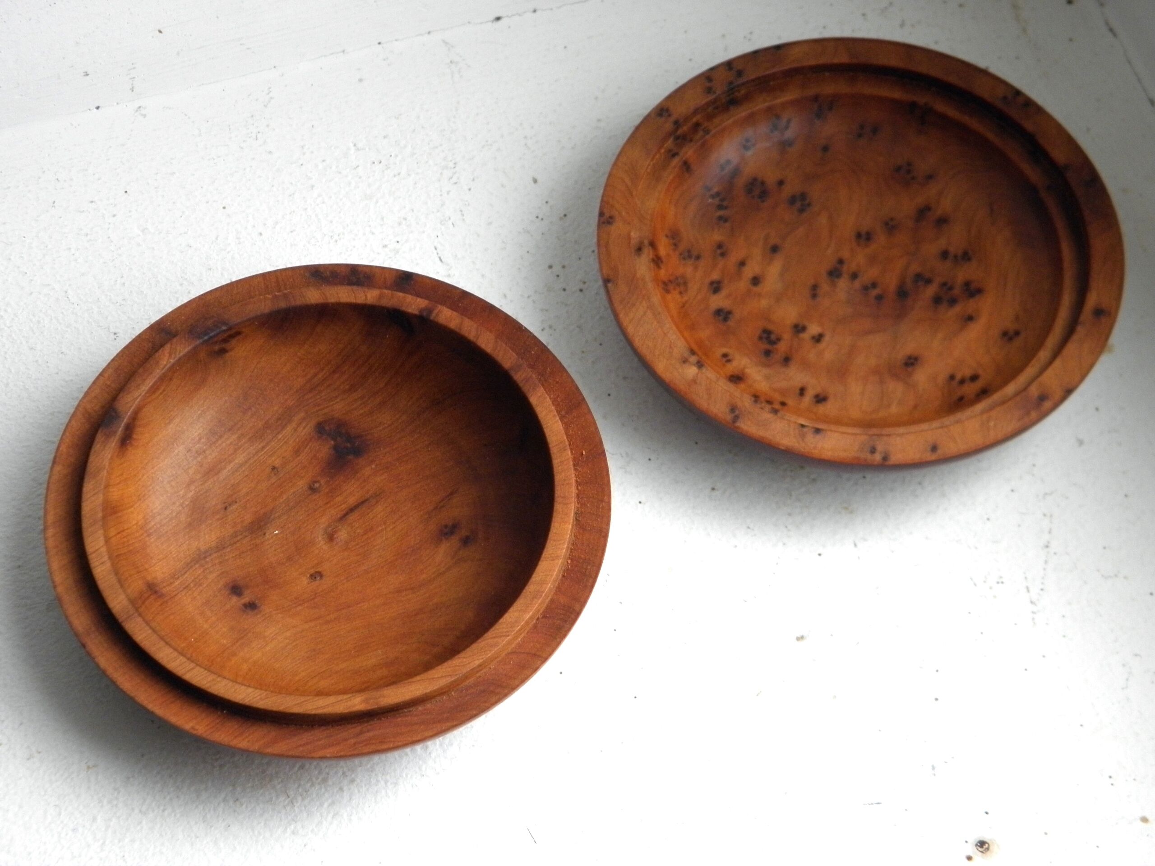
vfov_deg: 18.4
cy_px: 433
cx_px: 578
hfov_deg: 24.4
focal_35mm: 80
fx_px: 2669
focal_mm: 14.3
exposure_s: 1/50
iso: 200
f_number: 4.4
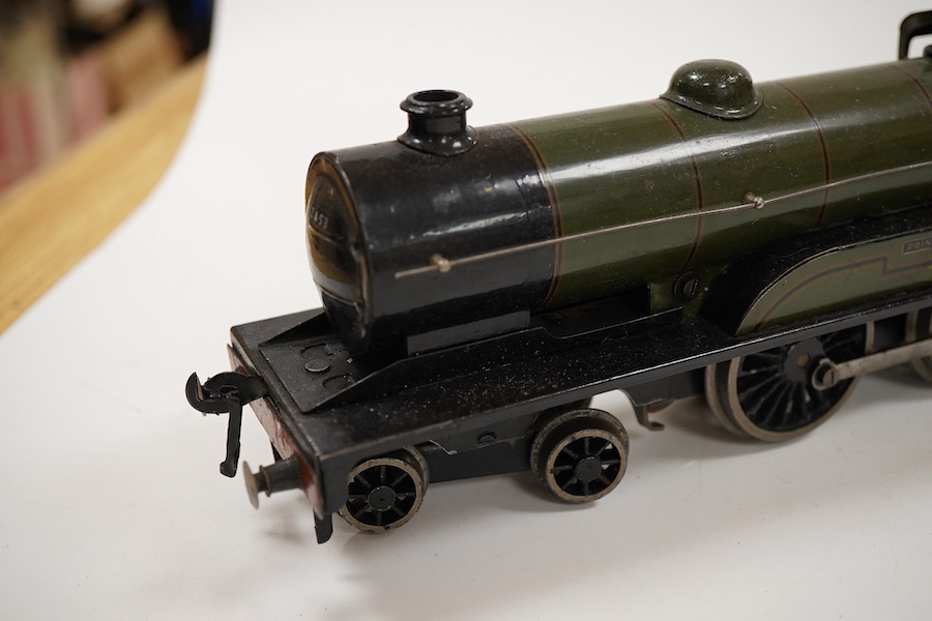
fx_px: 1165
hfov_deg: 43.6
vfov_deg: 29.9
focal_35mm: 45
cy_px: 310
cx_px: 466
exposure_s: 1/125
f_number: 7.1
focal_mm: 30
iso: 1250
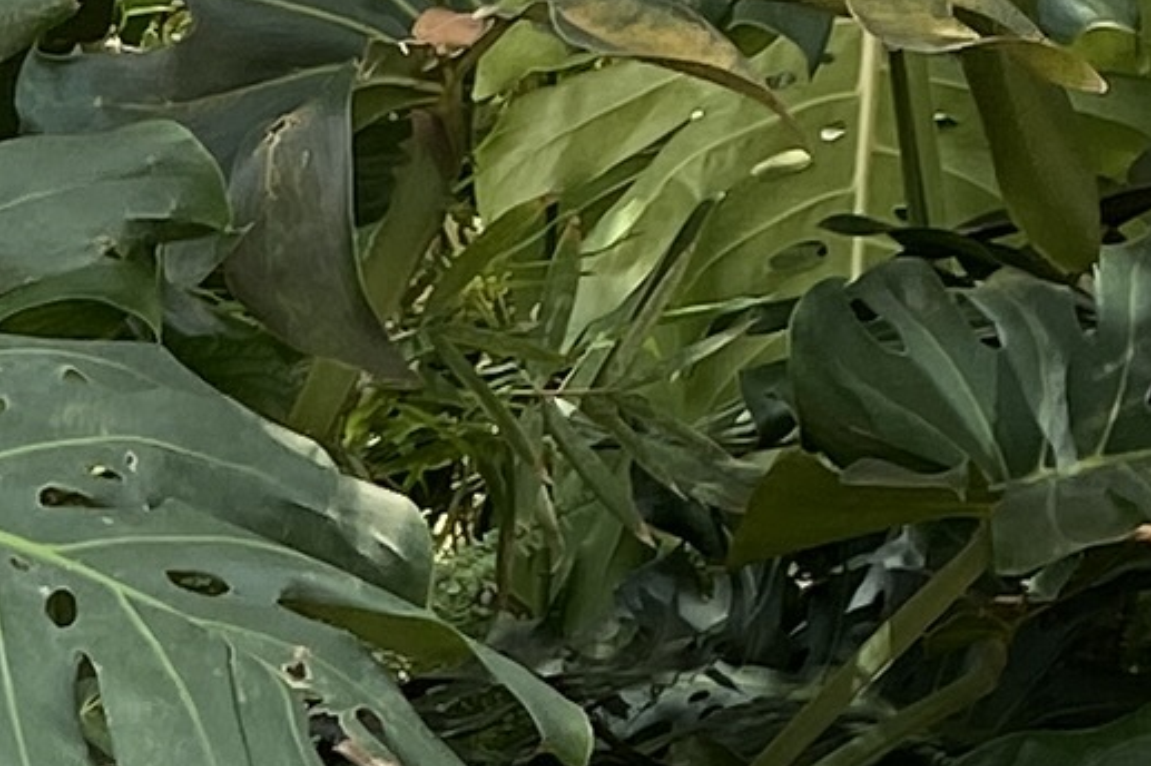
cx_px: -788
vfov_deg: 6.0
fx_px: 6742
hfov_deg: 9.4
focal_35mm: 211
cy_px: 2429
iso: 32
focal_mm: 4.25
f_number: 1.8
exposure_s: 1/159
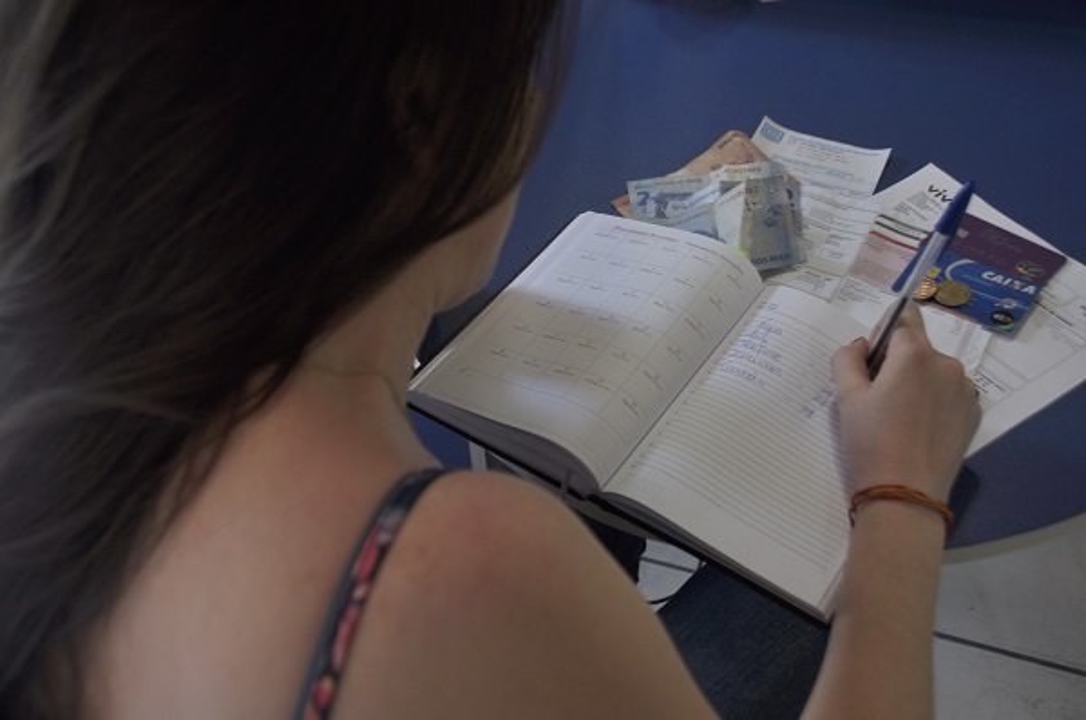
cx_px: 543
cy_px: 360
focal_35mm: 46
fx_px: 1400
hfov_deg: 42.4
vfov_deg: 28.8
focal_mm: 31
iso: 200
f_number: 4
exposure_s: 1/40
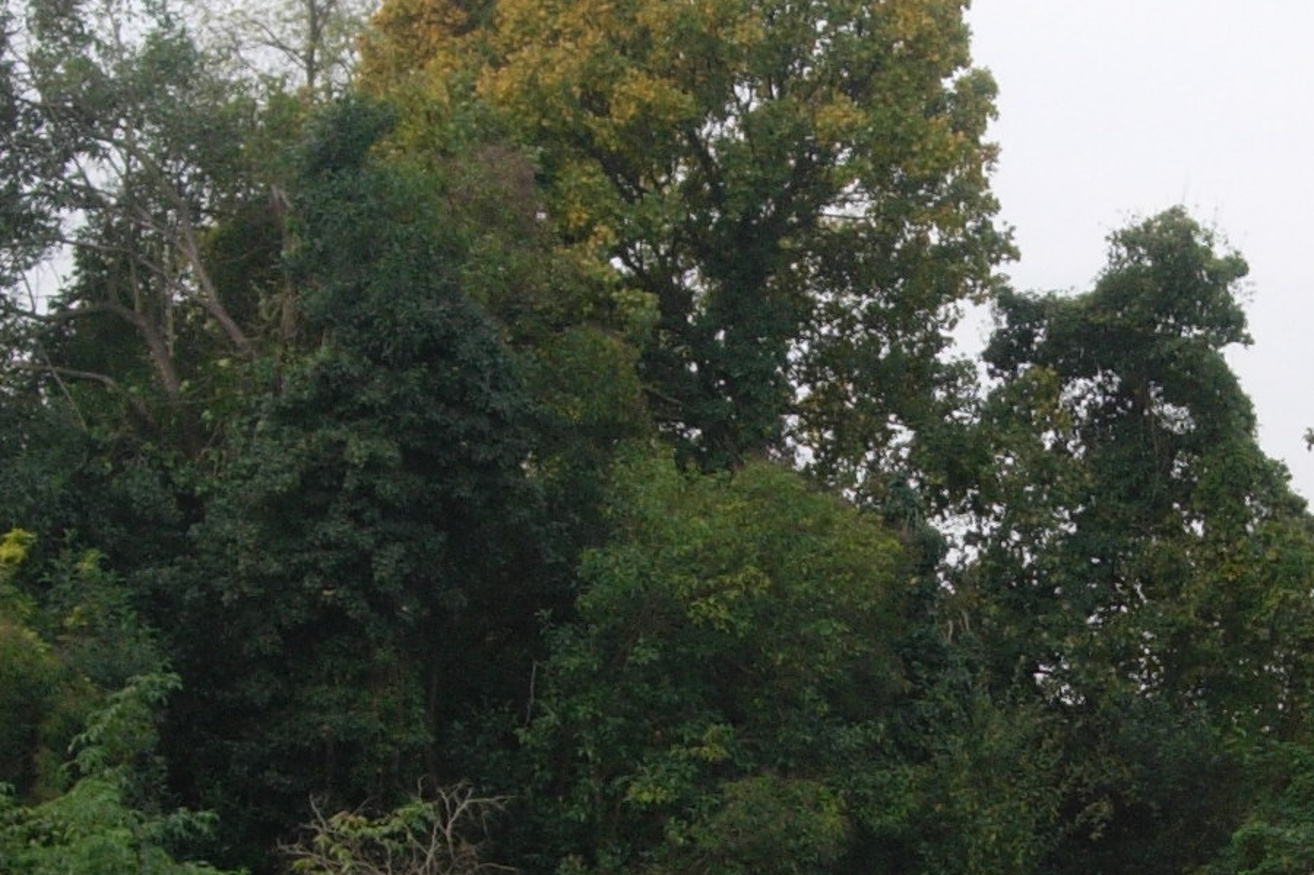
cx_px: 1041
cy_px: 910
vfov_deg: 11.9
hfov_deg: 17.8
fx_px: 4160
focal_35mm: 114
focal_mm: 7.8
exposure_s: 1/279
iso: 64
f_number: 2.8
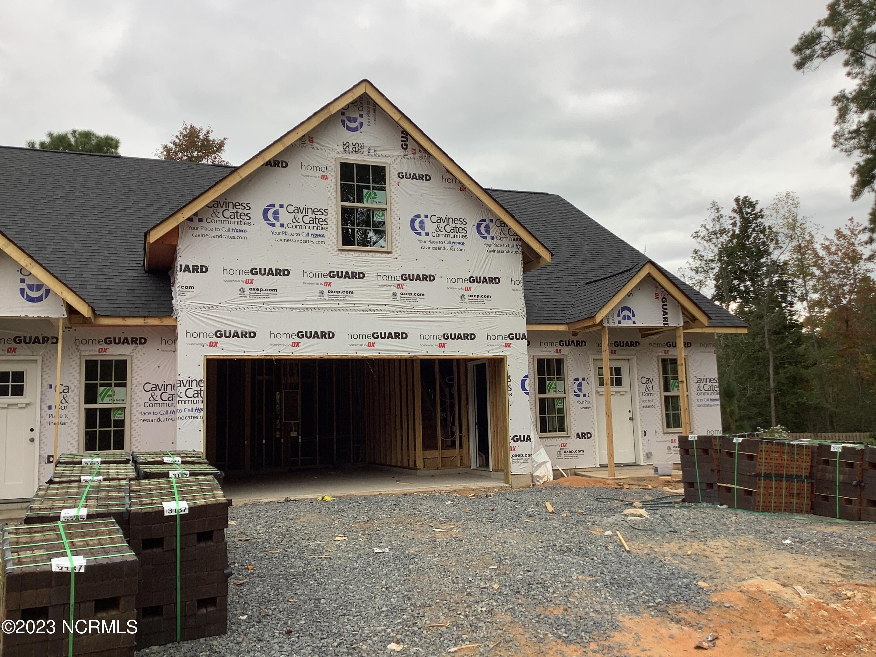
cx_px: 438
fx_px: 784
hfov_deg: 58.4
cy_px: 328
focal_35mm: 31
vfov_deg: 45.4
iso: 32
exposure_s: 1/120
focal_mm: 3.3
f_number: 2.4
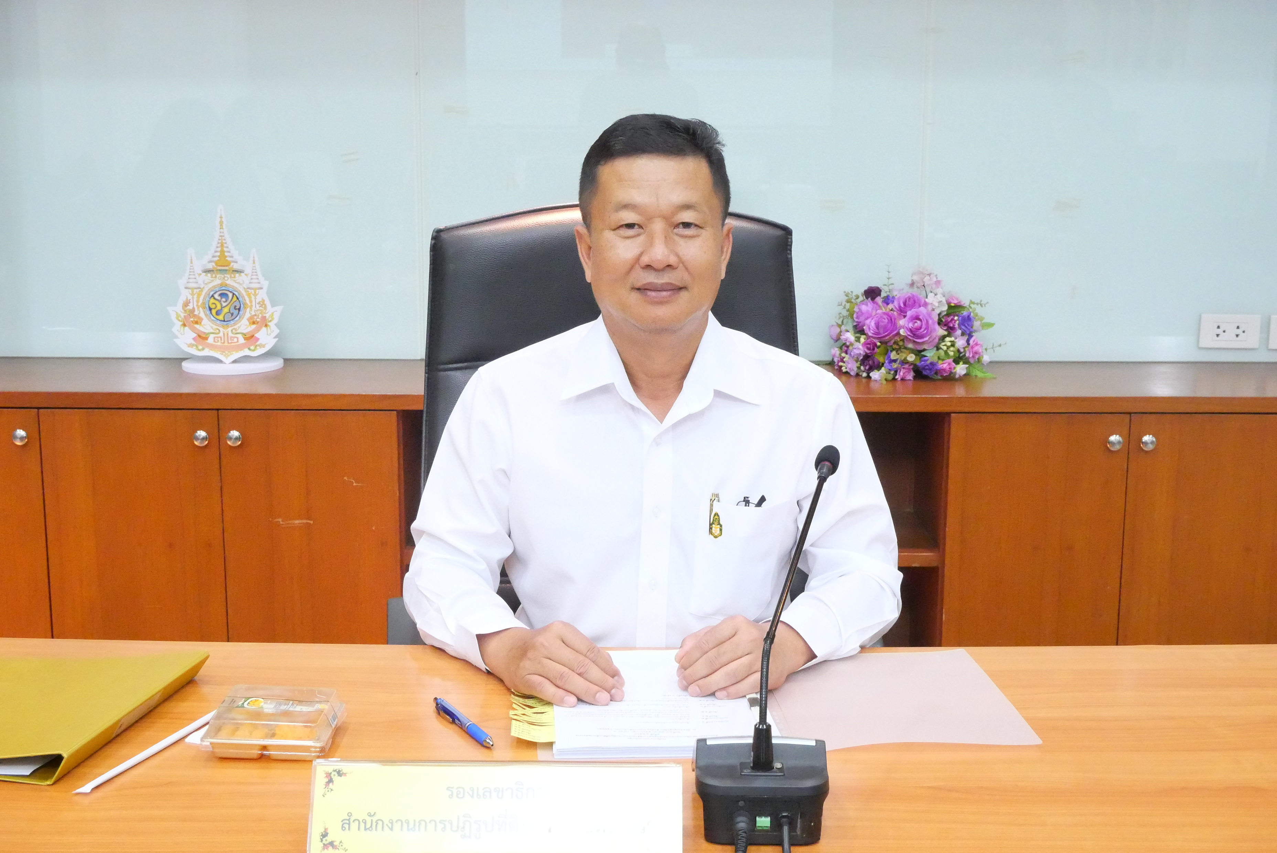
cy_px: 426
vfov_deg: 28.7
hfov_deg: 41.9
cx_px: 638
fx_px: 1668
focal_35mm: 47
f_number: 7.1
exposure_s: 1/40
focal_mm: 23
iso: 6400
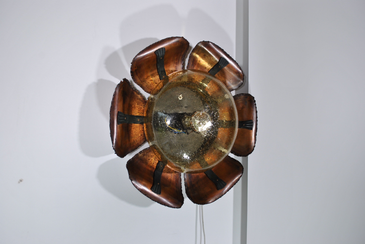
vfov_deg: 40.1
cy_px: 122
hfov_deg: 57.2
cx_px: 182
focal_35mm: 33
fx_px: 335
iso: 200
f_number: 5
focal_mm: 22
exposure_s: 1/30
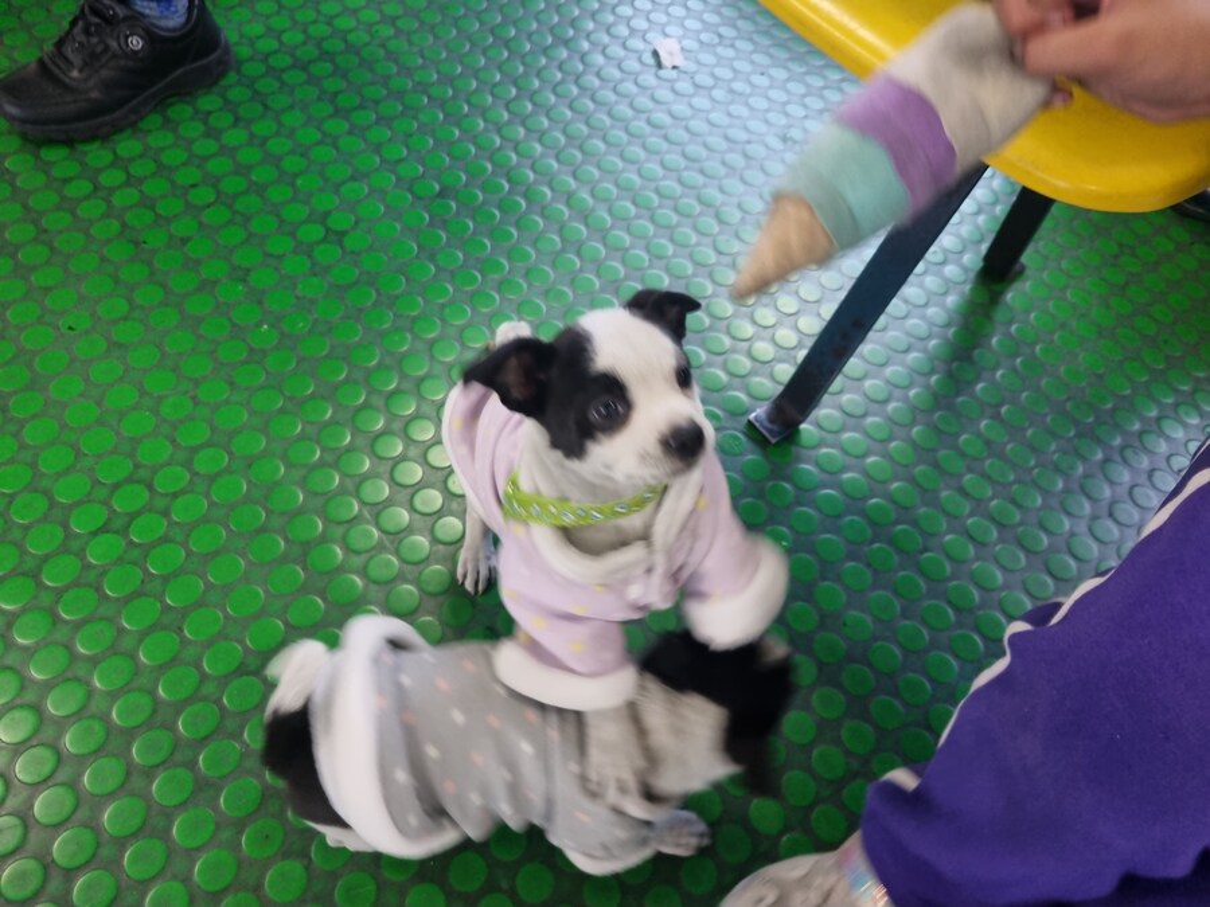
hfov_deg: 67.3
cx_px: 605
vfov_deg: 53.1
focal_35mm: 26
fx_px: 909
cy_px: 454
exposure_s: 1/40
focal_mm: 5.4
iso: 320
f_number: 1.8
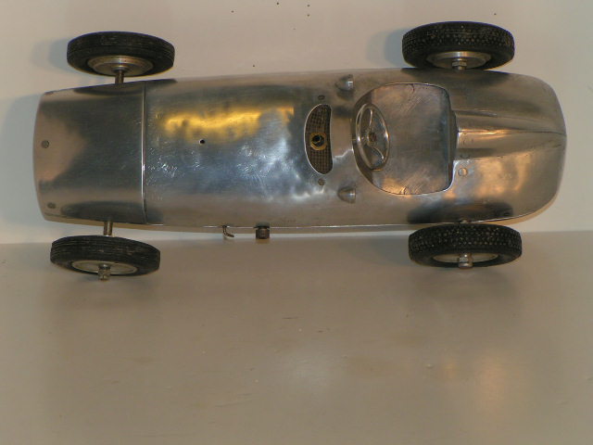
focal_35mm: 164
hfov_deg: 12.0
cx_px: 296
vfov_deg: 9.1
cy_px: 222
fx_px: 2809
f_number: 5.6
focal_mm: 25.1
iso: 80
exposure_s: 1/200
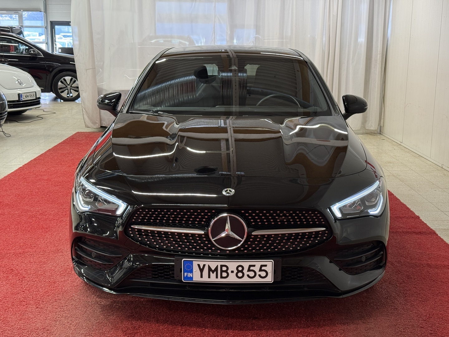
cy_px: 168
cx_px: 224
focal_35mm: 48
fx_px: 623
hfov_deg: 39.7
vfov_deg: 30.3
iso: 80
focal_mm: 6.76
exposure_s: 1/74
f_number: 1.78
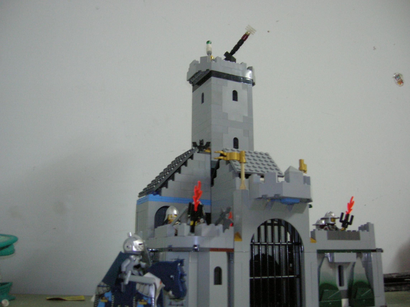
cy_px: 154
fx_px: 402
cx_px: 205
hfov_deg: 54.0
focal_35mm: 34
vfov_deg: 41.7
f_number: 2.9
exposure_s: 1/25.1
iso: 200
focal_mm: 5.7
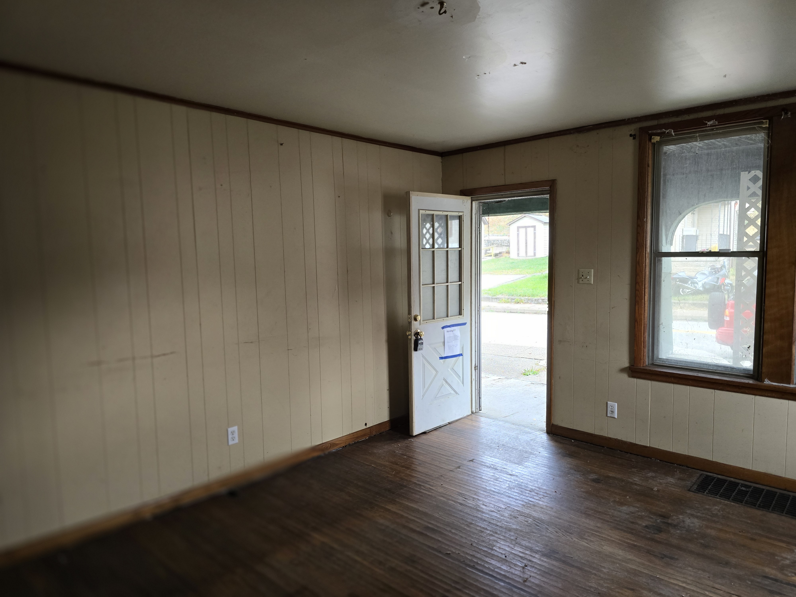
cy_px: 298
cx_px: 398
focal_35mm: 23
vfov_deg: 58.9
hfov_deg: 73.9
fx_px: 529
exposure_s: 1/120
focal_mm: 6.3
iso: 400
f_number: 1.7
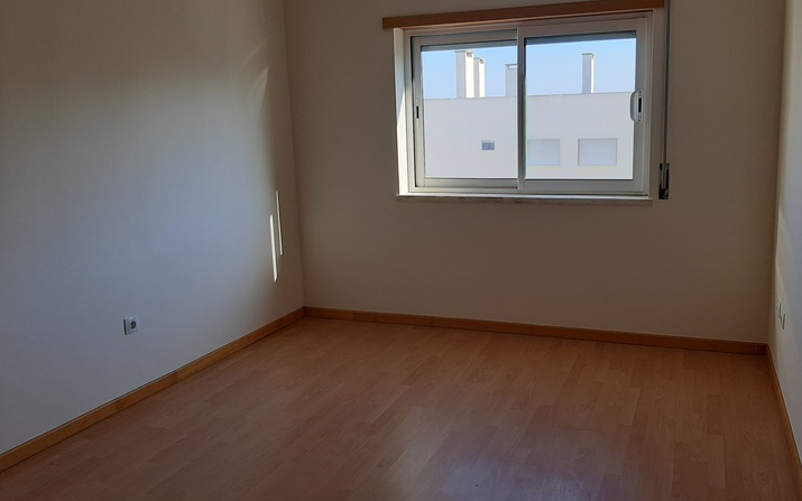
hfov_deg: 59.5
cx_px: 440
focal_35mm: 32
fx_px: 699
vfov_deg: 39.4
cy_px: 231
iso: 40
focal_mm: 3.93
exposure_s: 1/329
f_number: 1.7
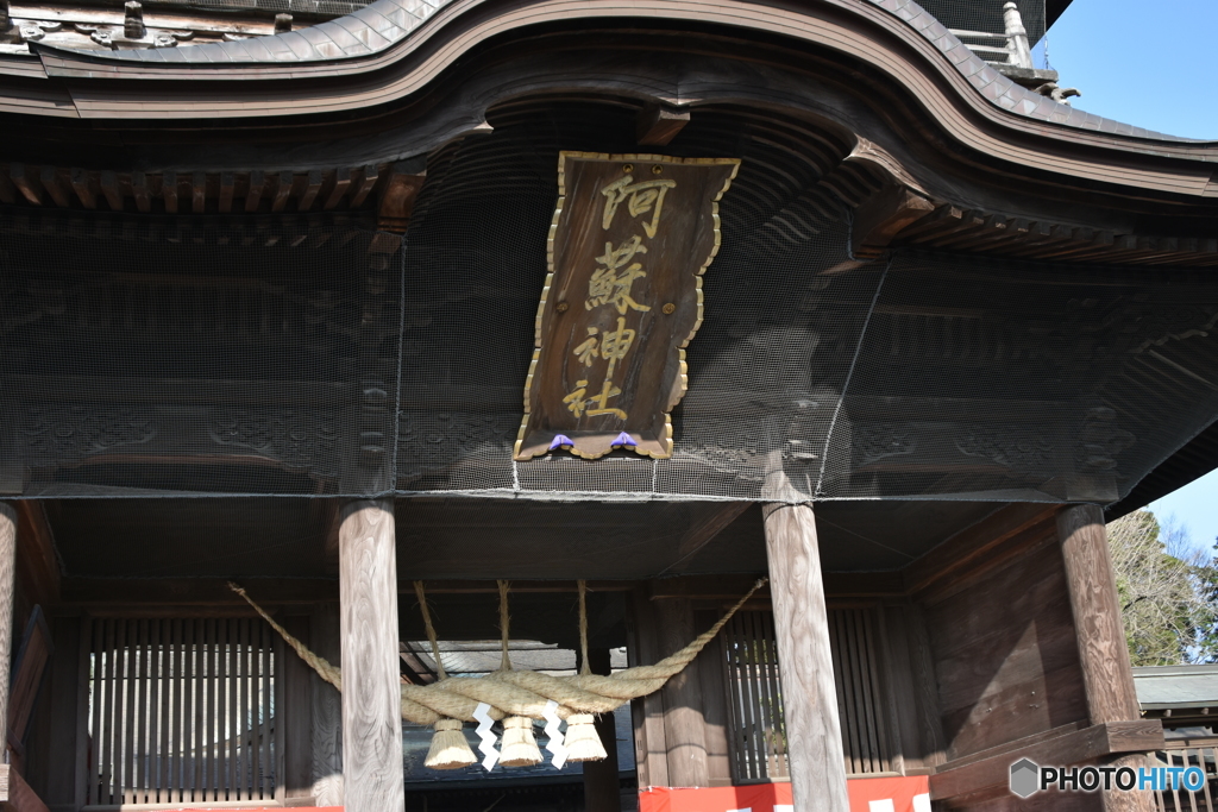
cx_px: 609
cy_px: 406
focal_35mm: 42
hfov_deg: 46.4
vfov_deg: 31.9
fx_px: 1421
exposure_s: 1/800
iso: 280
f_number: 3.5
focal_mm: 28
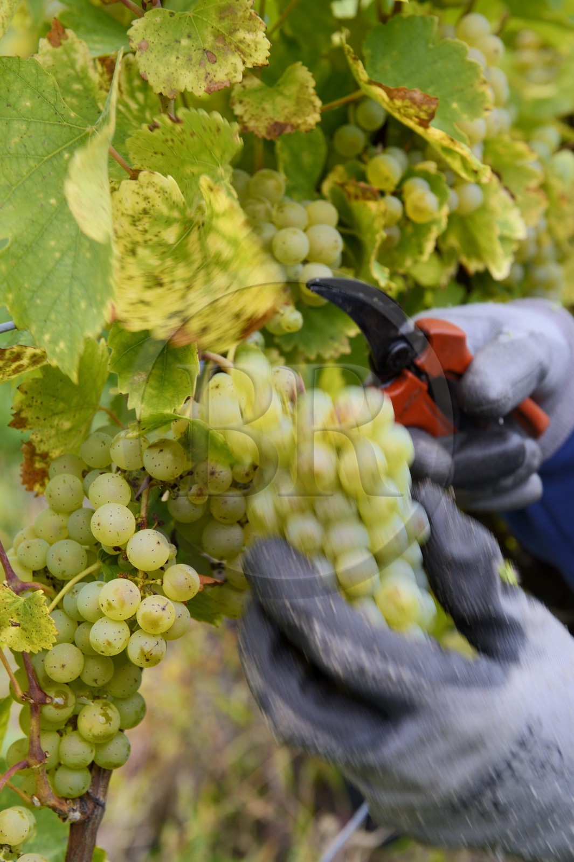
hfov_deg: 22.6
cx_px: 287
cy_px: 431
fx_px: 1436
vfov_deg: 33.4
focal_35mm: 60
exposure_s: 1/125
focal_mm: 60
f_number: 7.1
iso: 400
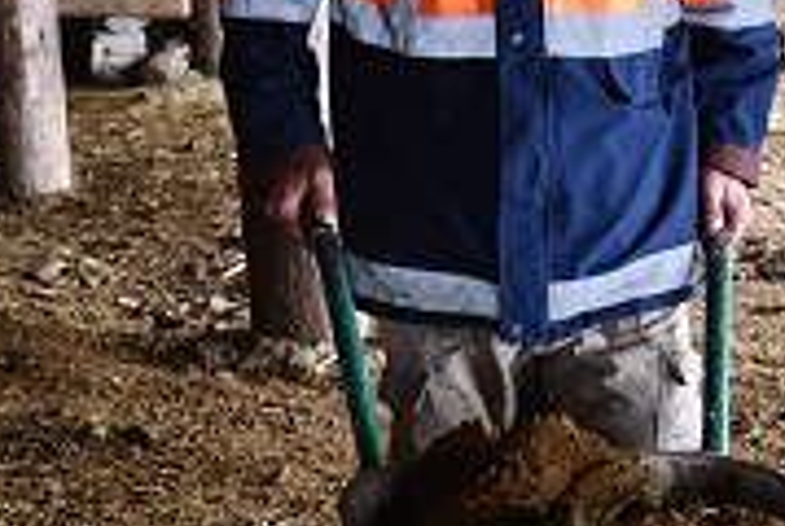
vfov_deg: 7.9
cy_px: 320
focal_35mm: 174
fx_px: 3800
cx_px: 548
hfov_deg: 11.8
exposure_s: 1/125
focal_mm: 35
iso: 1800
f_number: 4.2
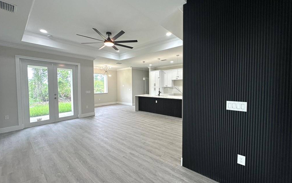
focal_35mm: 15
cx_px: 145
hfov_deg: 101.5
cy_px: 90
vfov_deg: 74.8
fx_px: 119
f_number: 2.2
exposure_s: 1/120
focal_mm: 2.22
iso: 125
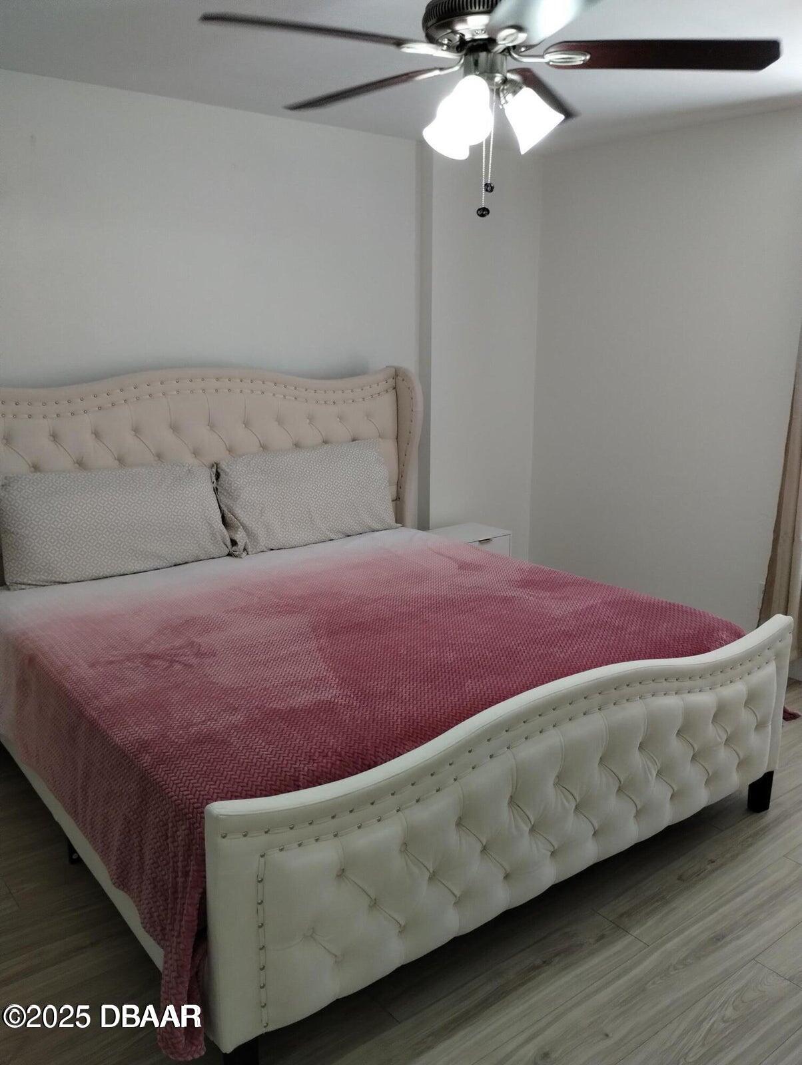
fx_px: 863
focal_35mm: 28
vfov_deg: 63.4
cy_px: 532
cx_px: 401
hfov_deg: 49.8
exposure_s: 1/40
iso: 447
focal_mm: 4.27
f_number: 1.8
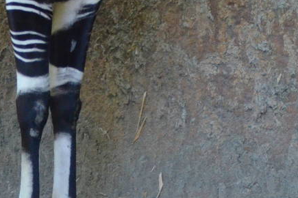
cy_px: -24
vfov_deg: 1.7
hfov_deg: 2.5
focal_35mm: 826
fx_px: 6837
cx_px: 80
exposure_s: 1/500
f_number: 4.2
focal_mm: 150
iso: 2800
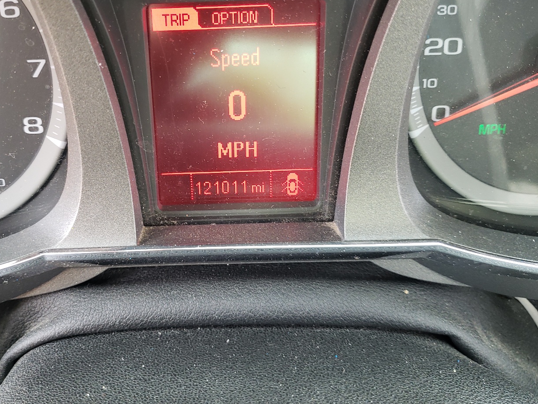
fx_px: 528
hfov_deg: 53.6
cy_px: 173
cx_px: 219
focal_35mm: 34
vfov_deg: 41.7
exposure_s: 1/60.2
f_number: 1.5
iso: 75
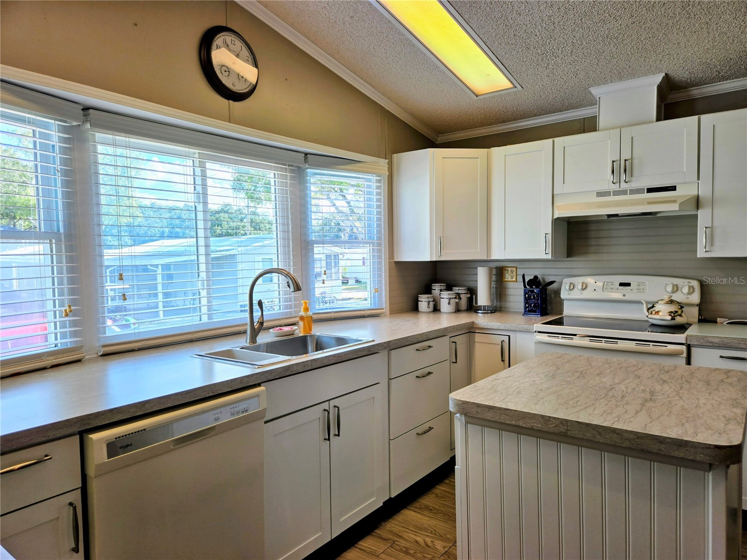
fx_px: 496
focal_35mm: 23
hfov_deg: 73.9
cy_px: 280
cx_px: 374
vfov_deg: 58.9
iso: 25
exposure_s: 1/161
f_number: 1.8
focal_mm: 5.4
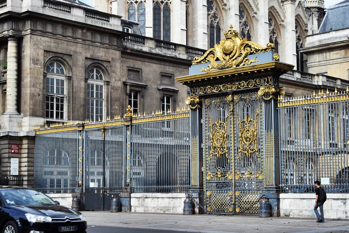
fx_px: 611
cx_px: 174
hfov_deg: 31.9
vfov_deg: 21.6
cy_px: 116
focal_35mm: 63
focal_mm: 42
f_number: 8
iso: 200
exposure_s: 1/250
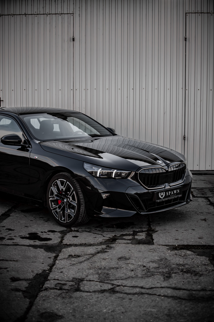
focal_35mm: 52
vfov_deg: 37.9
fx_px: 469
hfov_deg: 25.7
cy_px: 161
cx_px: 107
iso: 200
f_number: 1.8
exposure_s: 1/2000
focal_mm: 35
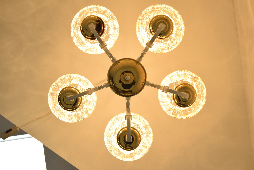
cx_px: 127
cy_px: 85
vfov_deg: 19.8
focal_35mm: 69
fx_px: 487
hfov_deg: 29.2
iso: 1600
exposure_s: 1/250
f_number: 8
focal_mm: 46
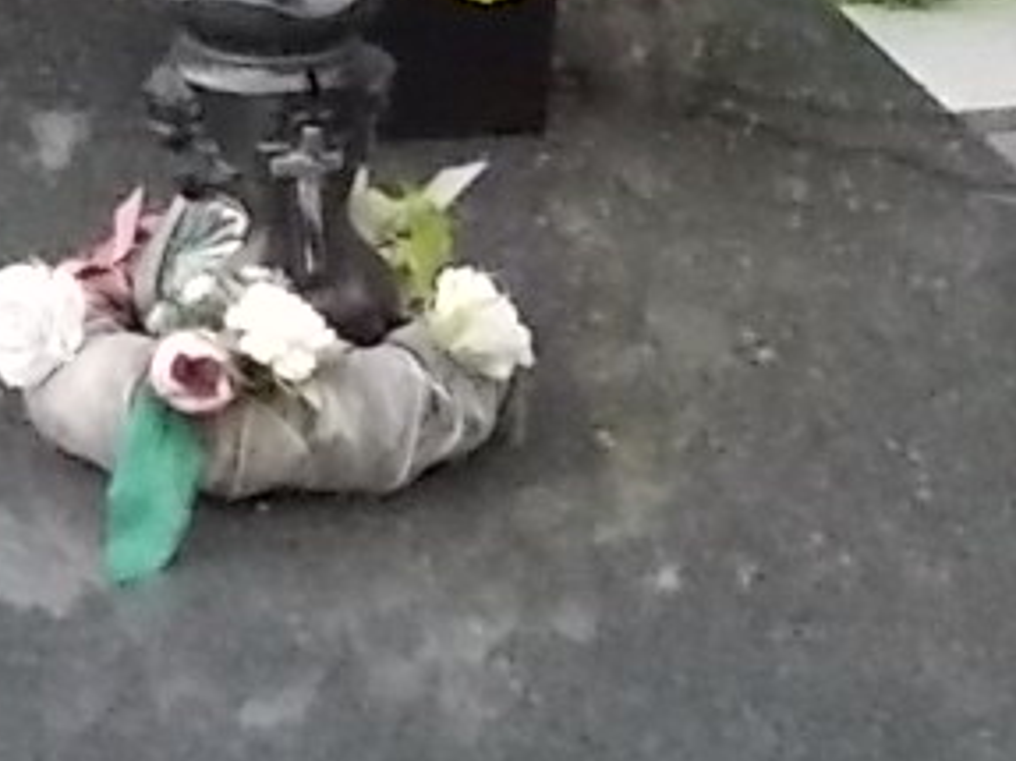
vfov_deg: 10.2
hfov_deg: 13.6
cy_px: 481
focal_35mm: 145
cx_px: 283
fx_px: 4254
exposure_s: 1/125
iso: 400
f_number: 8
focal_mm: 4.6
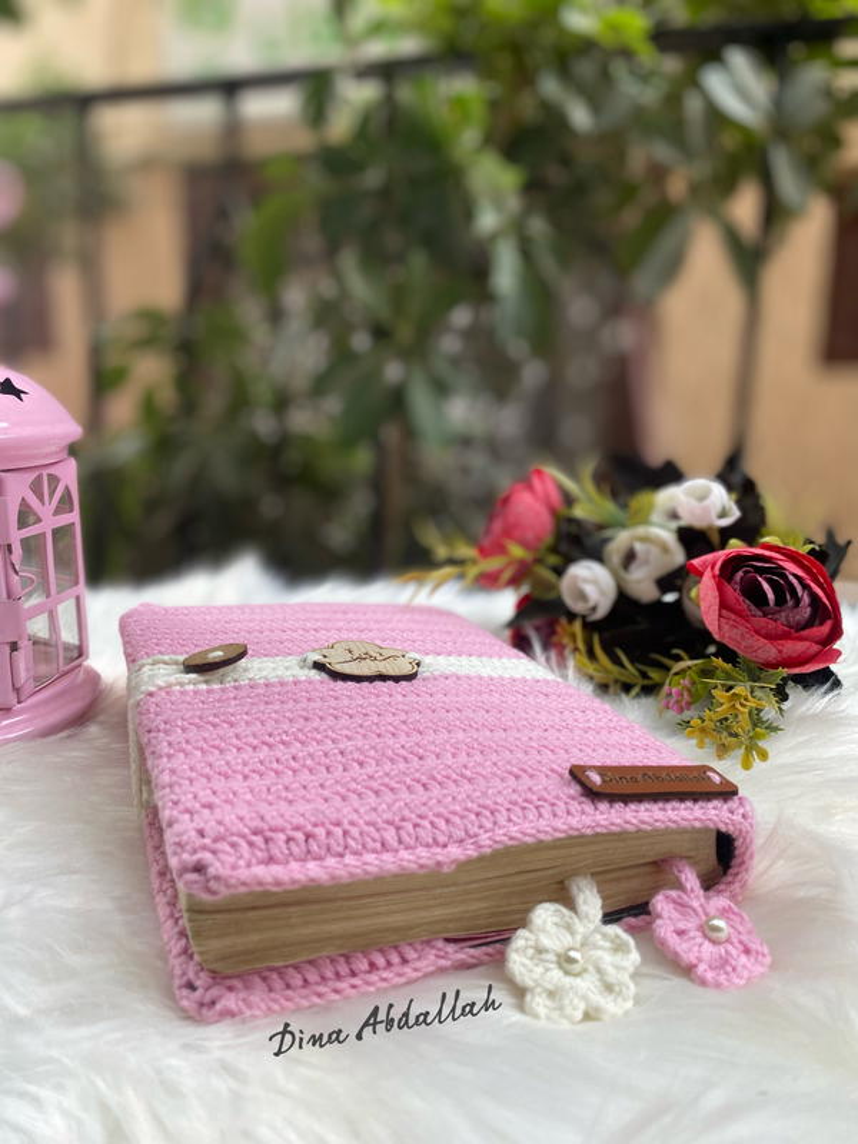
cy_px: 572
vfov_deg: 67.3
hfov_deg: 53.1
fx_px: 859
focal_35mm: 26
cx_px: 429
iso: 125
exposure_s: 1/93
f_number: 1.8
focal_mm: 4.25
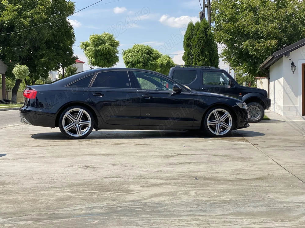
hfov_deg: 36.8
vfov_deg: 28.0
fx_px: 458
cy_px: 114
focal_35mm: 52
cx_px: 152
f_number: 2
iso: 20
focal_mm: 6
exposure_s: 1/1261
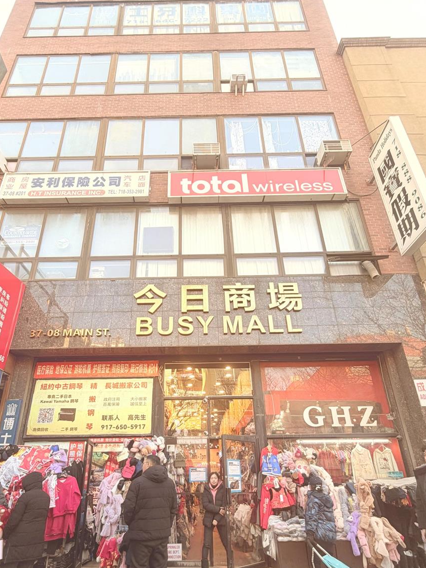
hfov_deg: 68.5
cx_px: 192
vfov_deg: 82.6
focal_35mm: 19
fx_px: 312
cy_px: 365
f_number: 2.2
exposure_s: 1/120
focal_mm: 2.22
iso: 50
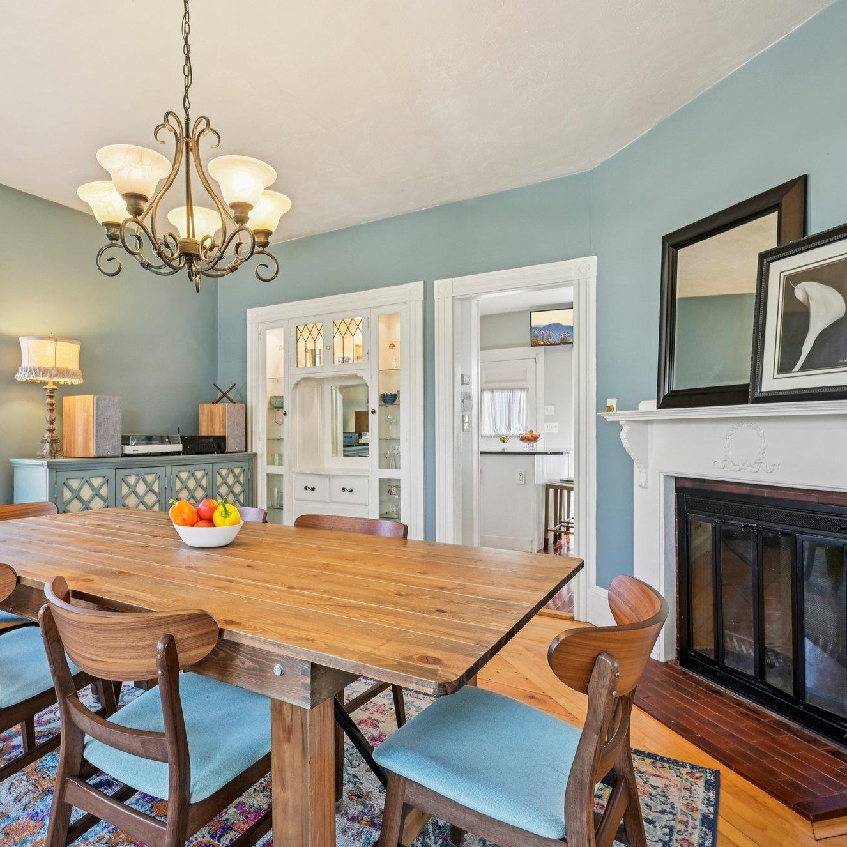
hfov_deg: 71.4
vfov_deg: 72.1
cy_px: 427
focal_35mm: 21
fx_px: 581
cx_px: 339
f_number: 8
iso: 400
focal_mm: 16
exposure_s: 1/13
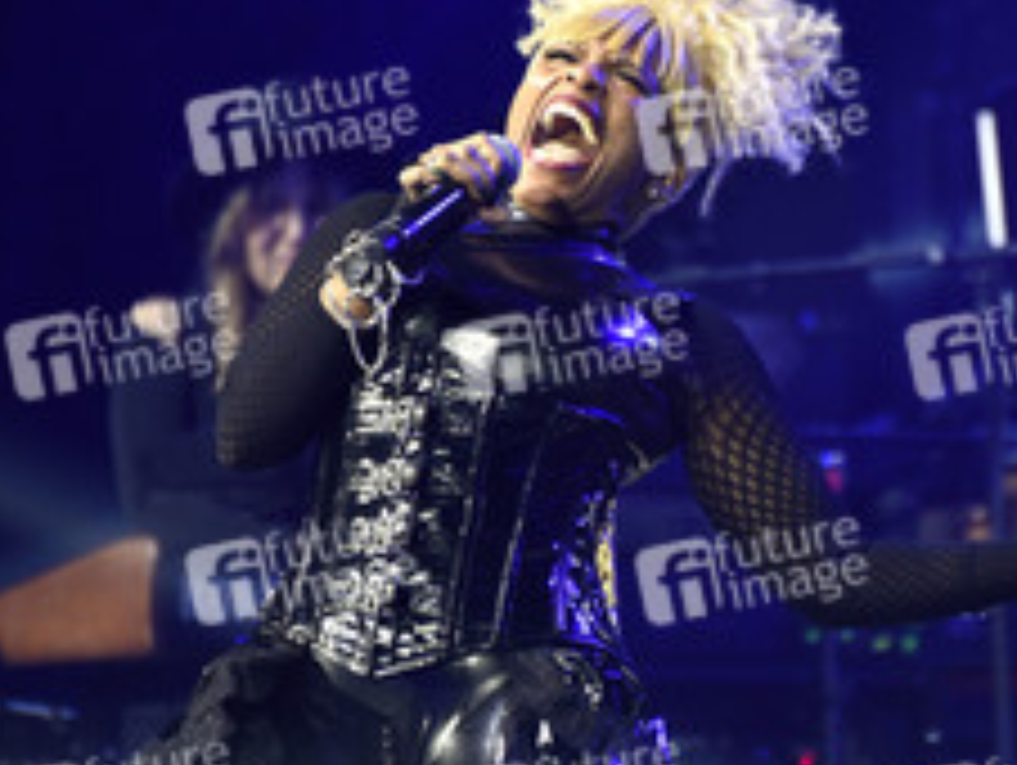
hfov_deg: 3.4
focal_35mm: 575
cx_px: 632
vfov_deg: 2.6
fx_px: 16911
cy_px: 459
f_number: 5.6
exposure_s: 1/60
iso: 1600
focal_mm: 300
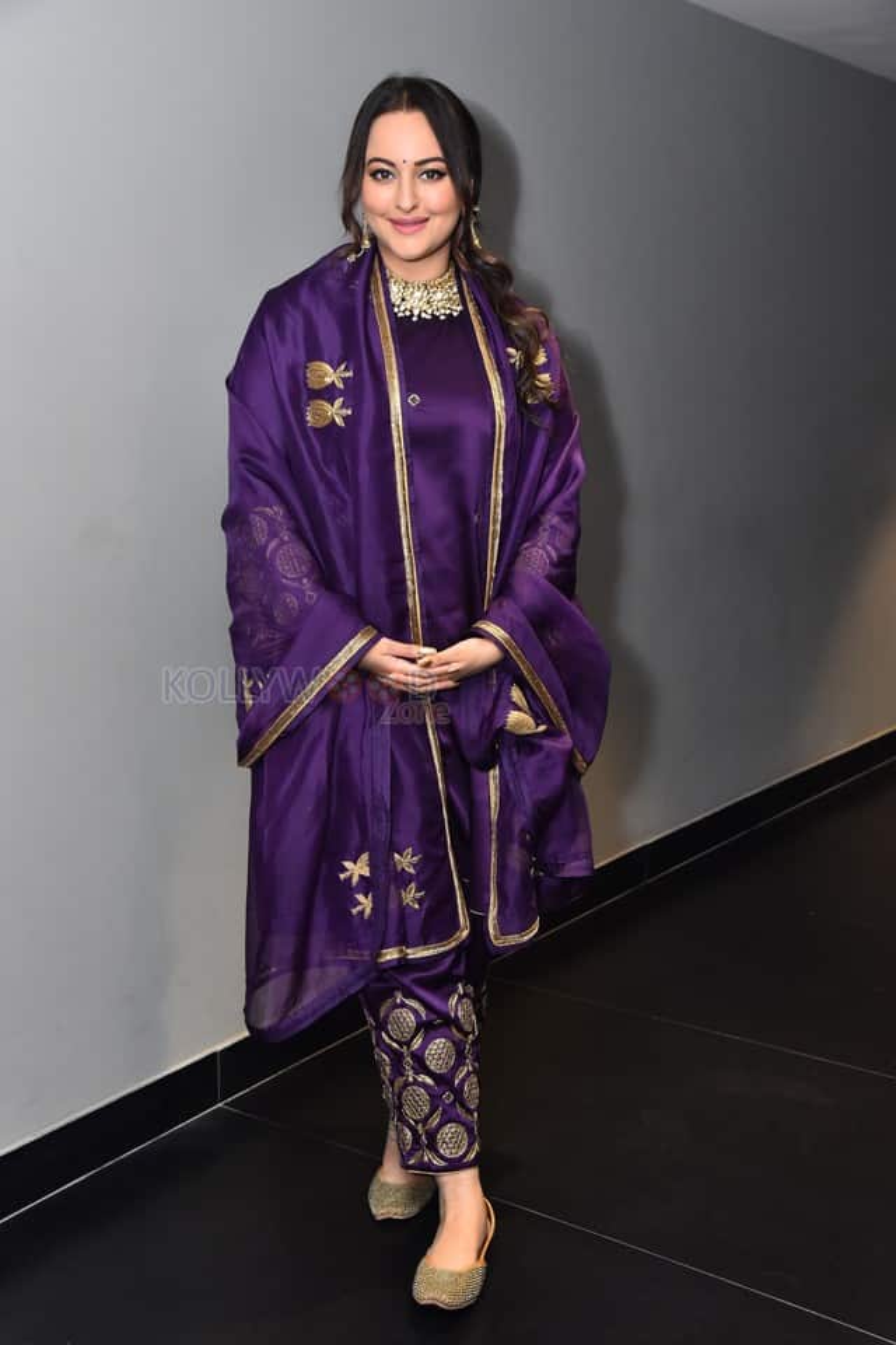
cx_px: 448
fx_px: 1643
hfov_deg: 30.5
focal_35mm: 44
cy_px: 672
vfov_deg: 44.5
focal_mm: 44
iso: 1600
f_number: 5
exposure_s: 1/125
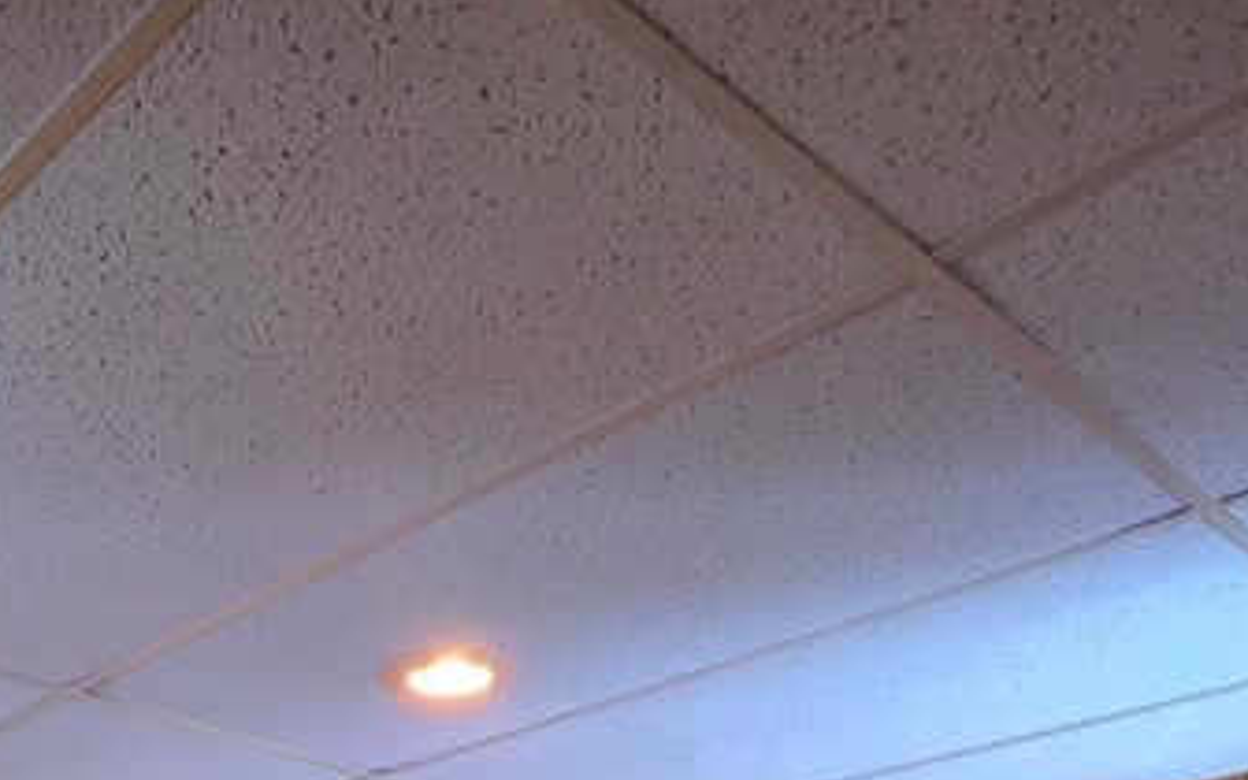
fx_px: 1429
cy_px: 1356
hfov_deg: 44.1
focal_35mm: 42
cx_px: 189
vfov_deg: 21.6
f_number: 1.9
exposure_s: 1/60.2
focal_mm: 2.2
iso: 640
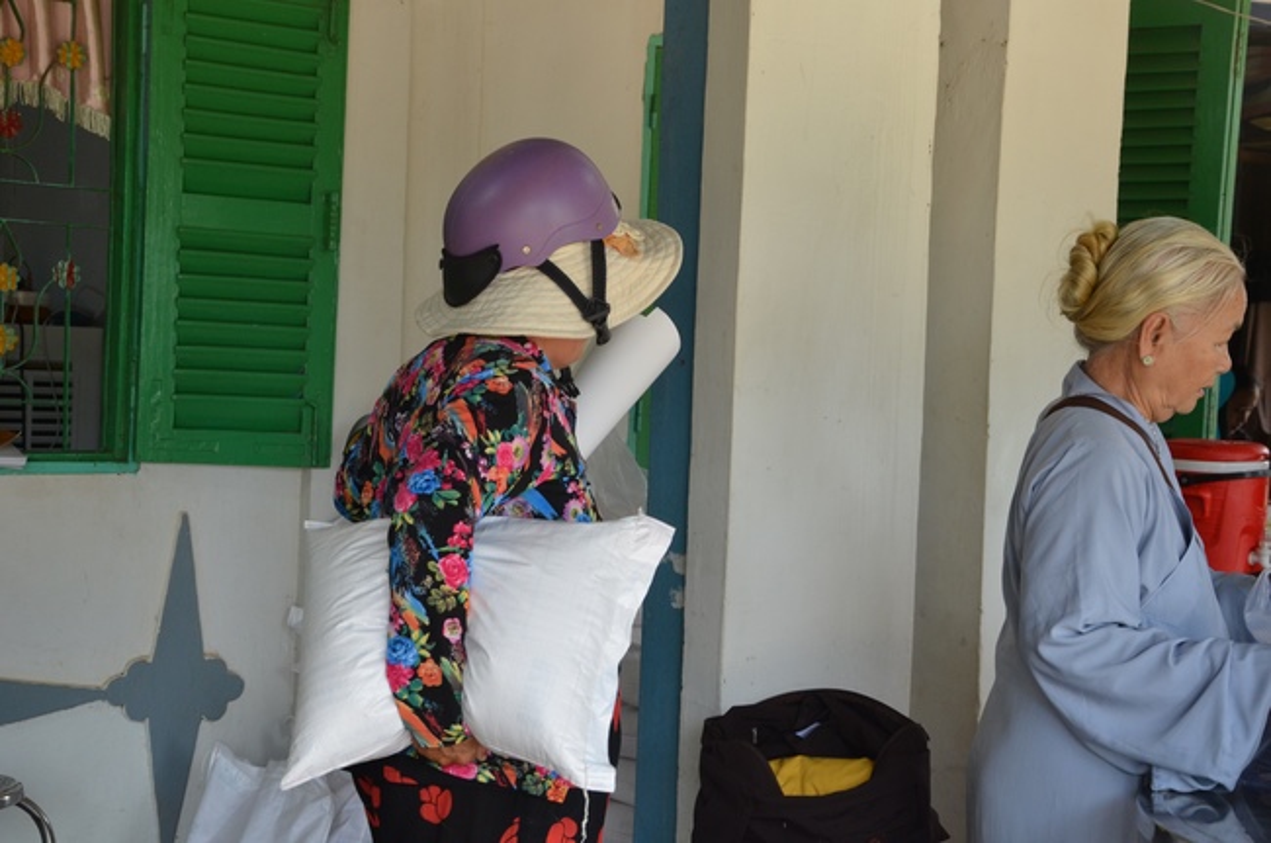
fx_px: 2379
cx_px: 636
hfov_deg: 29.9
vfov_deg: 20.1
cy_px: 422
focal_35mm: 68
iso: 1000
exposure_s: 1/200
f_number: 7.1
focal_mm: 45
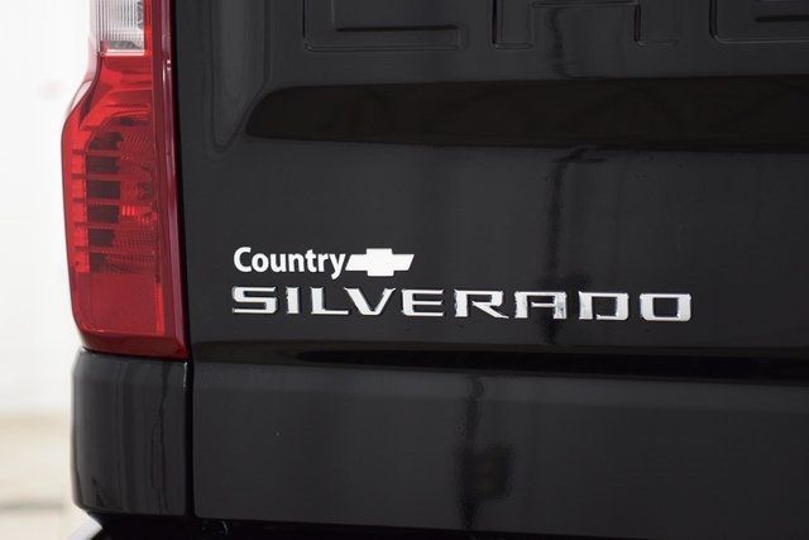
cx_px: 404
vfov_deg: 13.0
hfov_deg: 19.5
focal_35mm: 105
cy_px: 270
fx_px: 2360
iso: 1600
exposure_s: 1/80
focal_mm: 70
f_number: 2.8
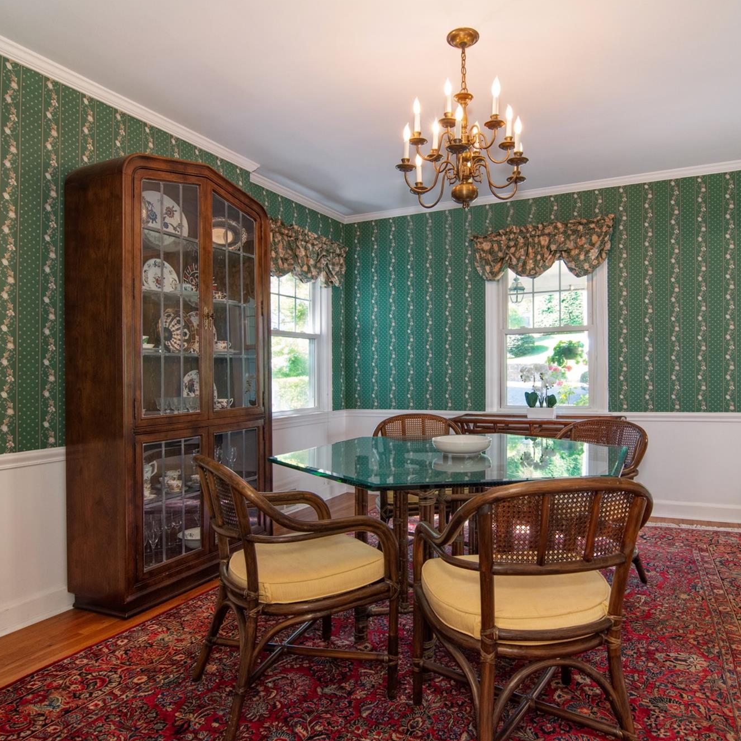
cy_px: 369
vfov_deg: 70.5
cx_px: 425
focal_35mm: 22
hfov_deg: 70.1
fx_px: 524
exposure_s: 1/40
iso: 640
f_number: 8
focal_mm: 11
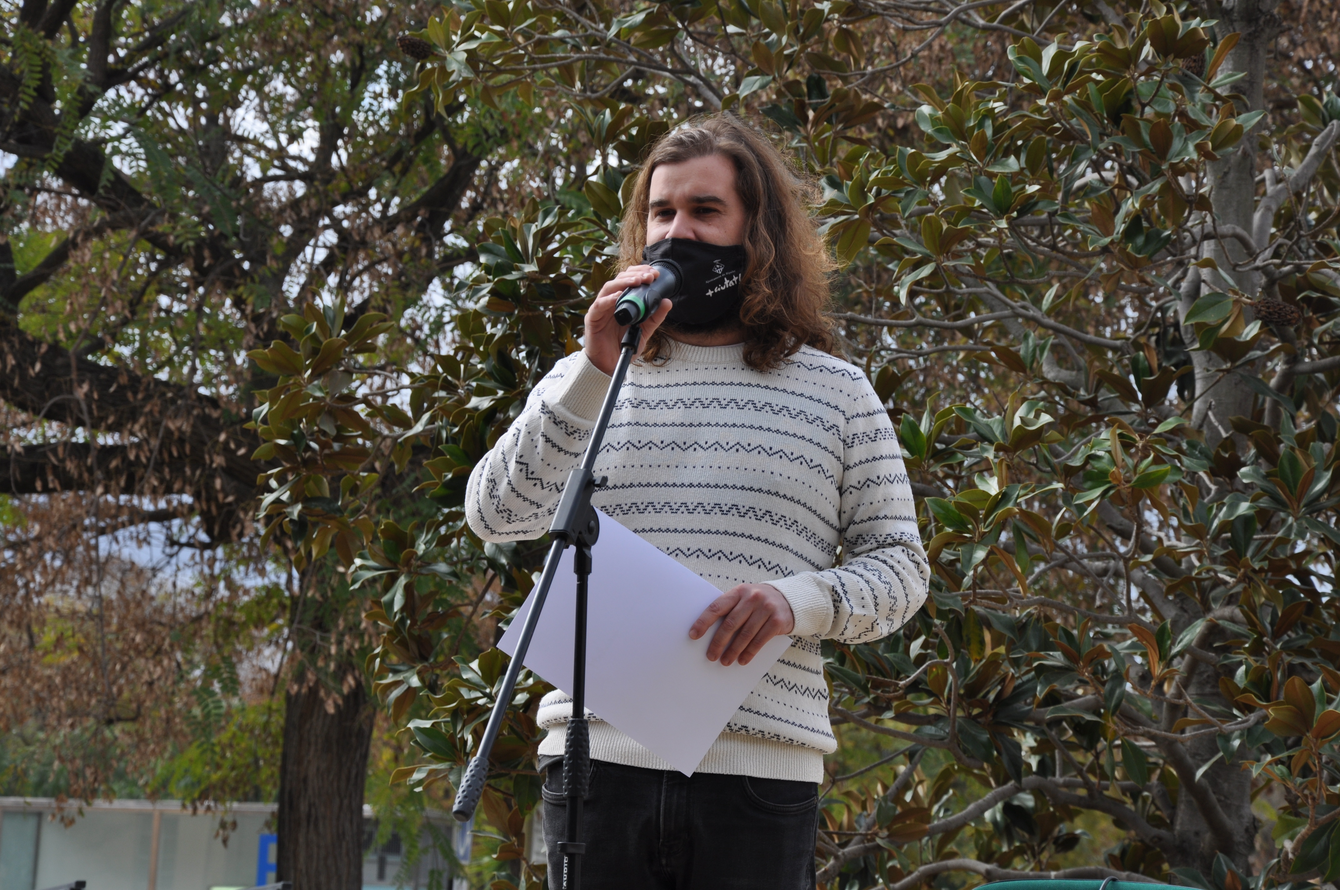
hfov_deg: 18.2
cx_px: 670
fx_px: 4182
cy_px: 445
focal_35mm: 112
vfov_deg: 12.1
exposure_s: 1/250
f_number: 8
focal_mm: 75
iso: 200
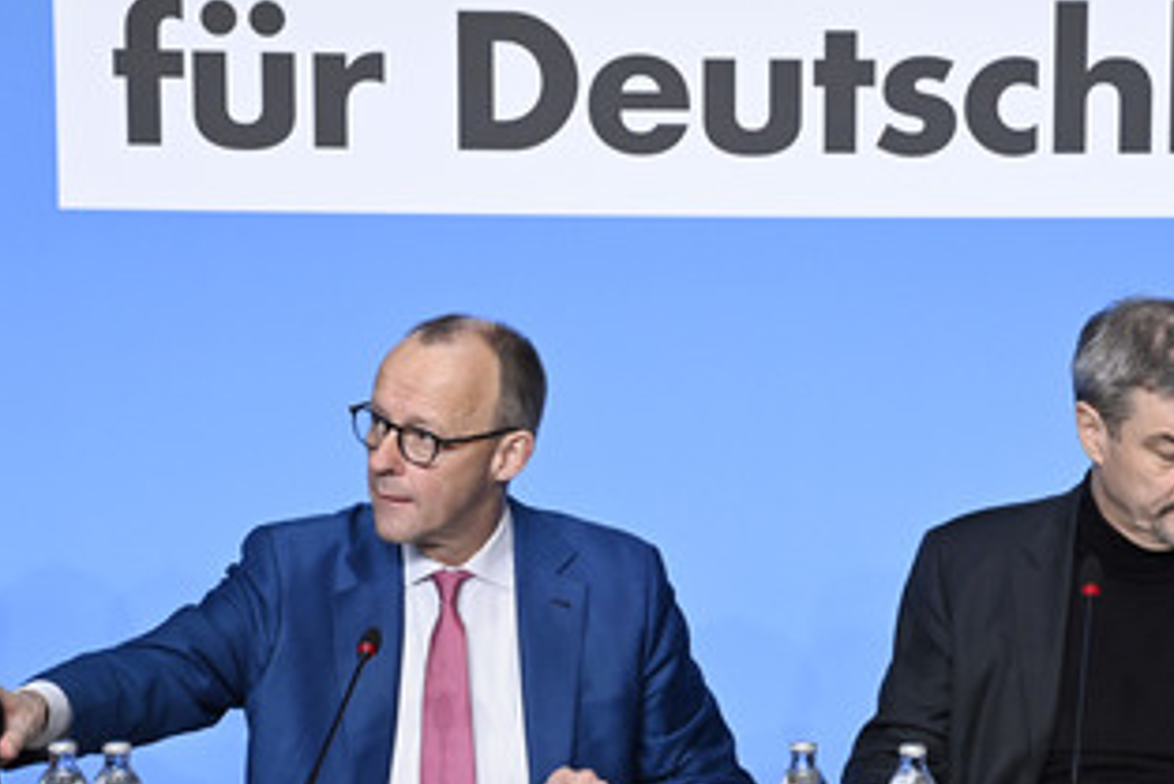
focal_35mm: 141
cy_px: 540
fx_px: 4600
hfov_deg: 14.5
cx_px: 752
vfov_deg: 9.7
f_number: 6.3
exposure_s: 1/250
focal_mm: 98
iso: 5000
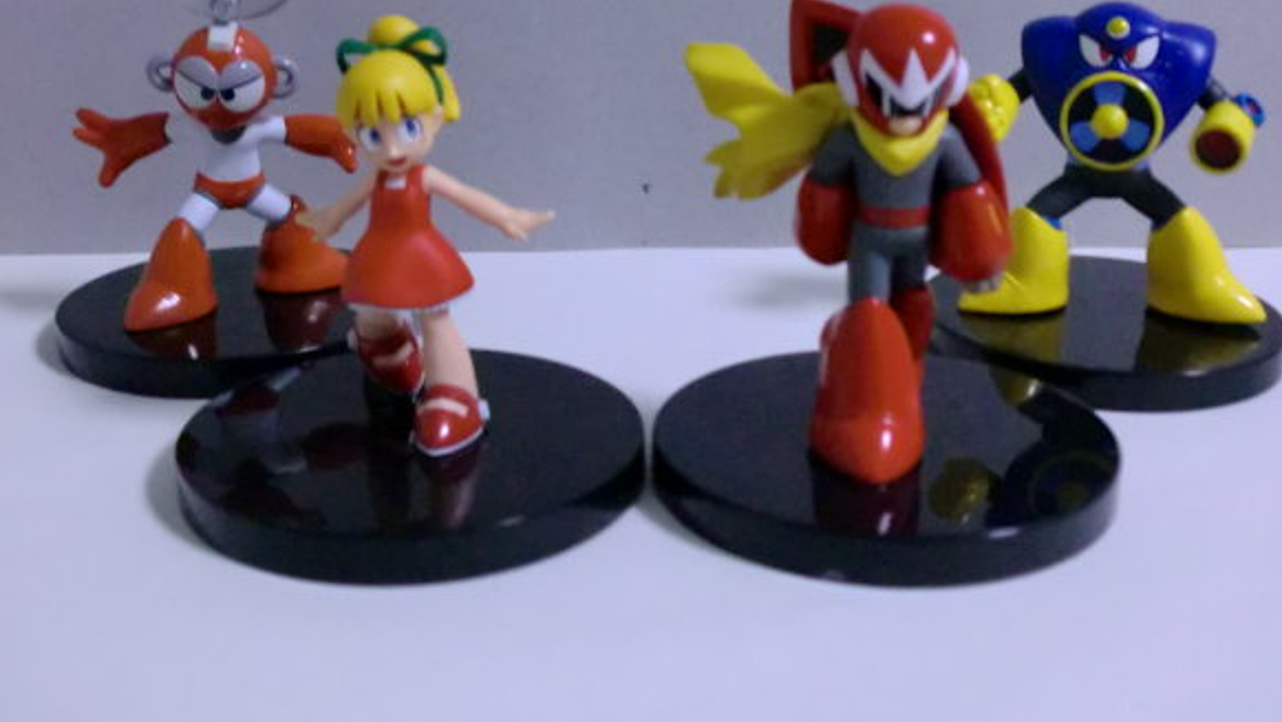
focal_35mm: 42
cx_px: 653
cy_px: 265
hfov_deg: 48.3
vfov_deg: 28.2
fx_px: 1428
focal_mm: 6.3
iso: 1000
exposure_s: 1/60
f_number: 3.1
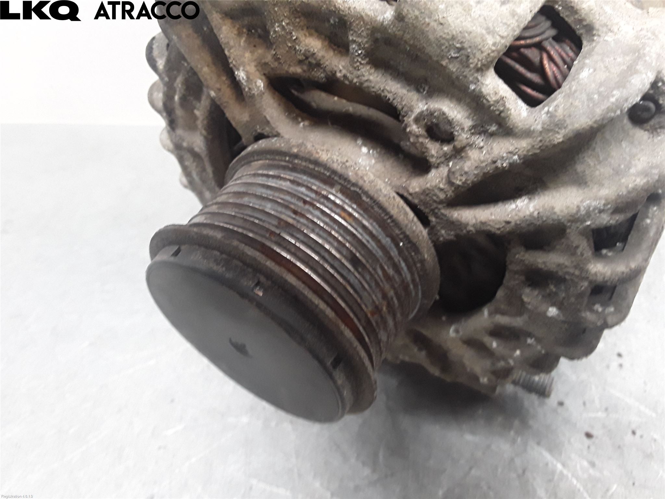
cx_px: 332
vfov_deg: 49.7
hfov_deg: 63.4
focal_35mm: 28
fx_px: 538
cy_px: 250
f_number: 1.9
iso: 160
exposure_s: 1/50
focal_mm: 2.91
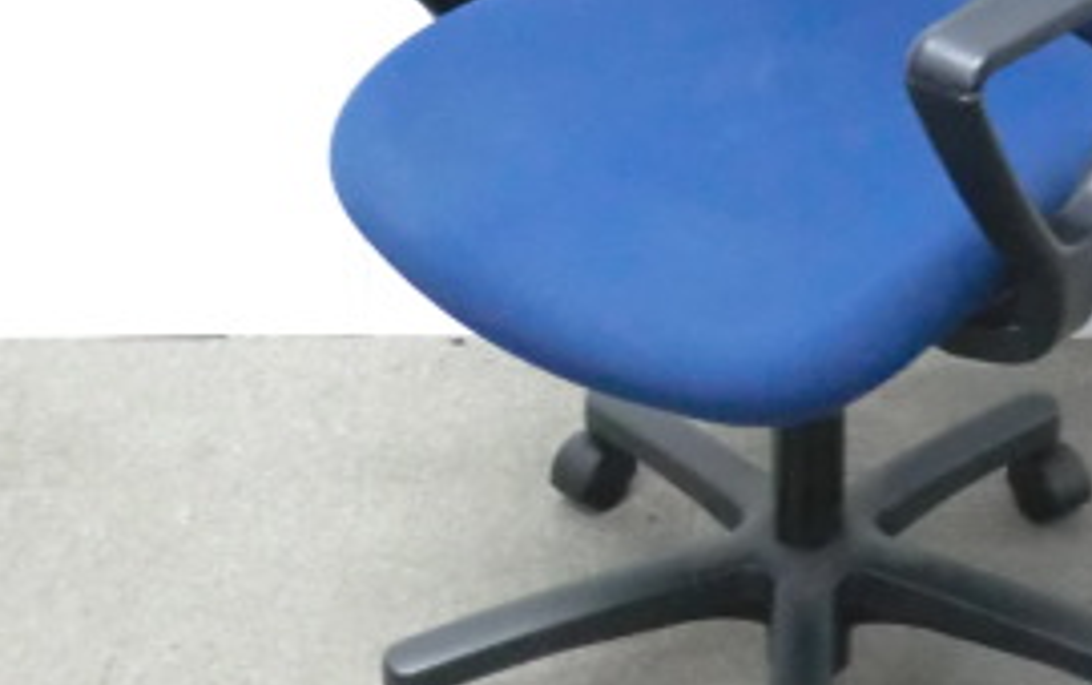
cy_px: 52
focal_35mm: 95
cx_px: 794
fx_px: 2830
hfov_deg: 21.7
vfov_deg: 13.7
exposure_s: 1/20
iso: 800
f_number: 3.9
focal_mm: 6.9
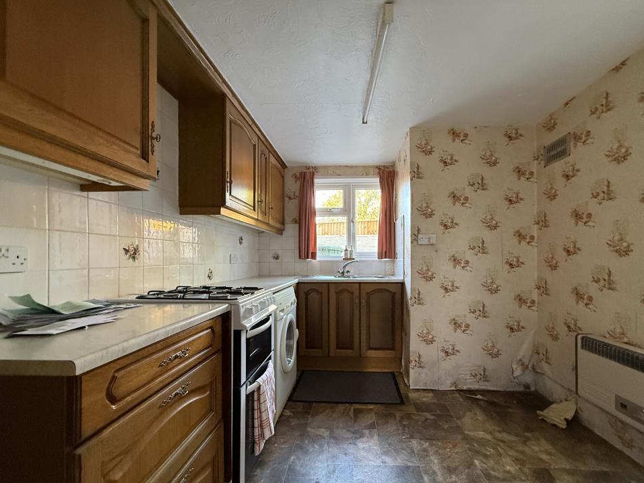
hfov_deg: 98.1
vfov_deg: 81.7
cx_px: 341
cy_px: 257
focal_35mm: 15
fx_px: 279
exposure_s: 1/60
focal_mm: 2.22
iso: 320
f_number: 2.2
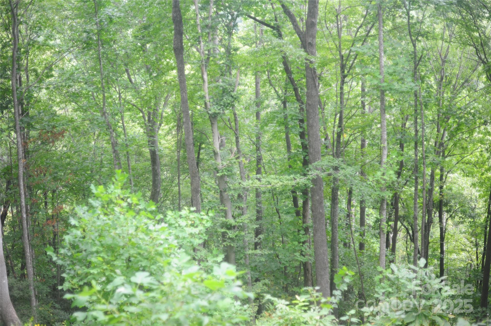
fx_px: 2726
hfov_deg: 10.3
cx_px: 246
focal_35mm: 200
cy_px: 163
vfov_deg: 6.9
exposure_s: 1/125
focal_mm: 200
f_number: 4.5
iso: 200
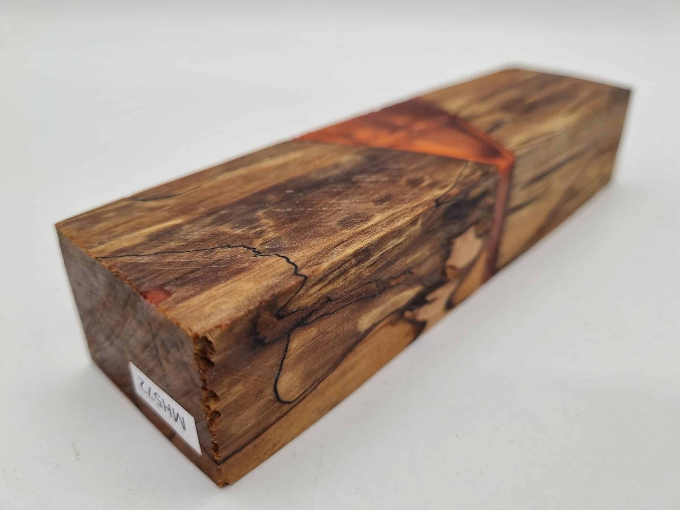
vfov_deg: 53.1
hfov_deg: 67.3
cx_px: 340
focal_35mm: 26
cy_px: 255
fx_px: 511
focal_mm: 5.4
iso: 50
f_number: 1.8
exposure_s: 1/421
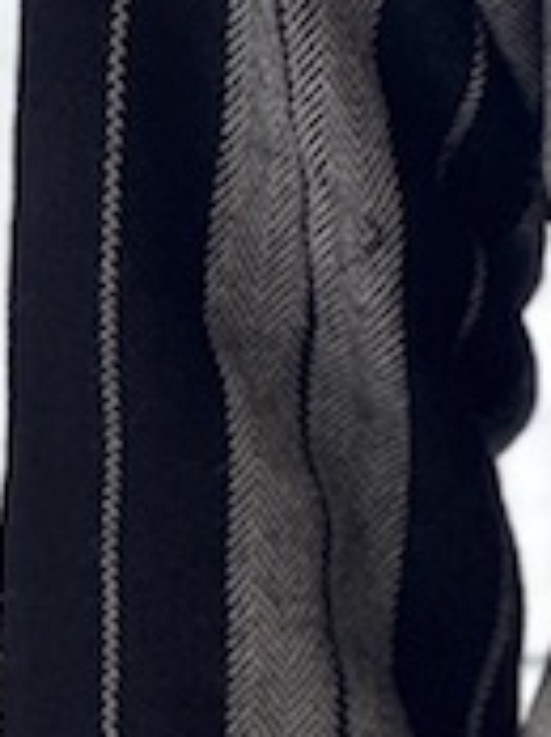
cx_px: 1091
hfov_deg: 3.3
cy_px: -174
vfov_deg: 4.5
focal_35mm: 442
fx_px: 9404
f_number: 2.8
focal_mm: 9
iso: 125
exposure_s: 1/99
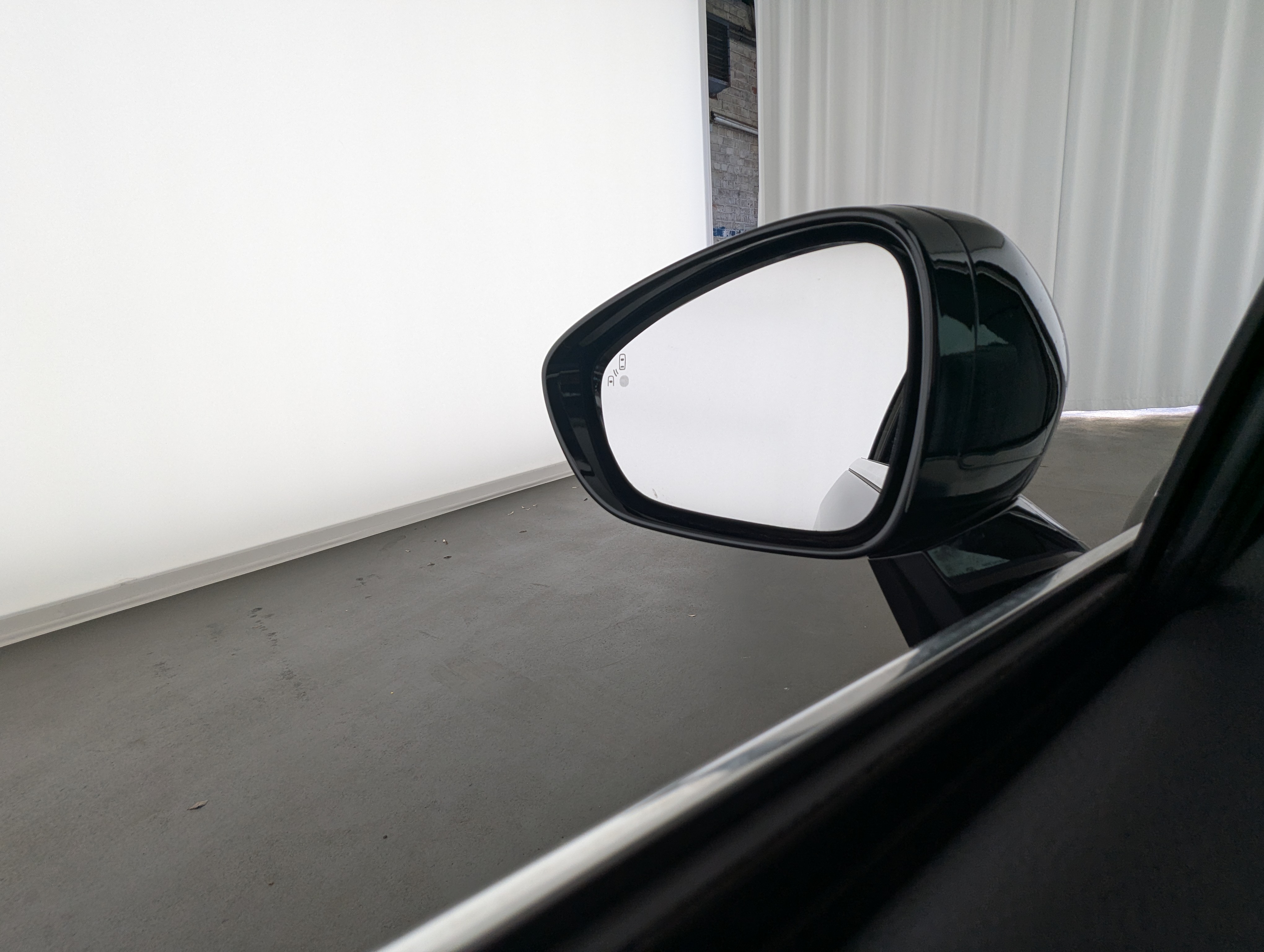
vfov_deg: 78.2
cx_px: 632
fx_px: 585
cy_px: 476
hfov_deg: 94.4
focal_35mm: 16
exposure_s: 1/152
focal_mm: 2.35
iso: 65
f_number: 2.2
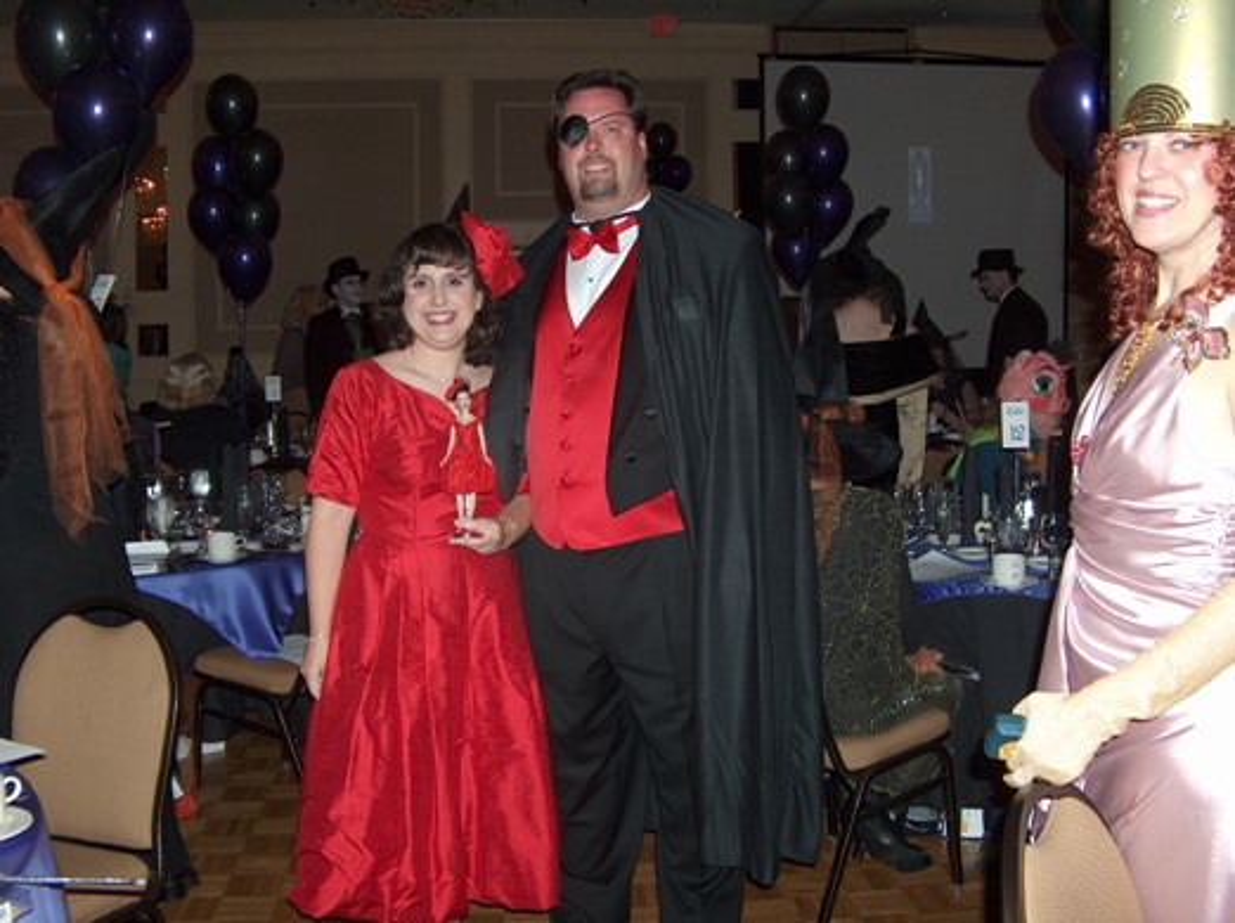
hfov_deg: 50.2
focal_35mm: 37
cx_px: 618
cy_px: 462
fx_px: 1318
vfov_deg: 38.6
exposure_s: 1/60
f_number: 2.8
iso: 141
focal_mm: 7.6
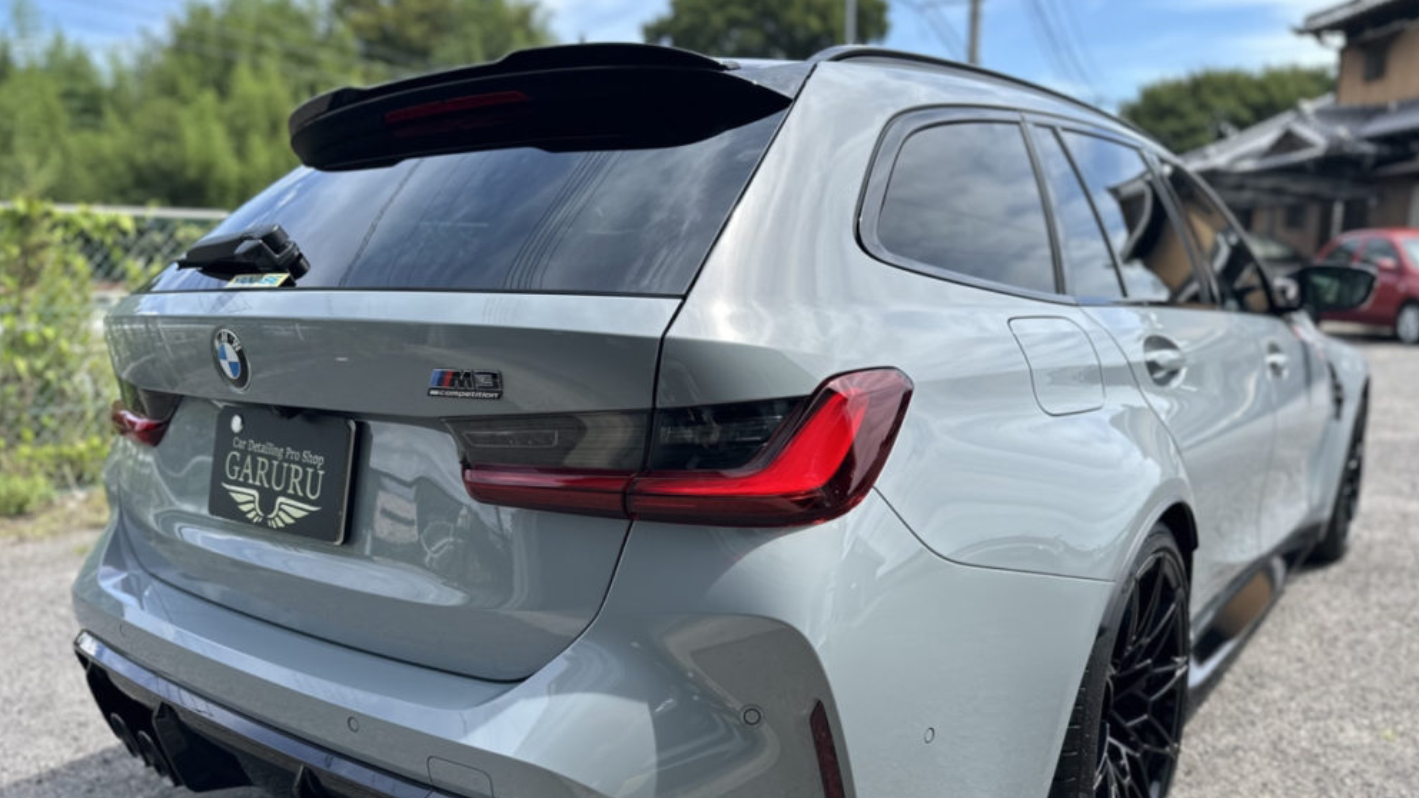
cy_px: 495
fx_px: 1016
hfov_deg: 69.9
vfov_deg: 42.6
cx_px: 711
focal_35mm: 27
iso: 80
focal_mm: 6.86
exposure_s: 1/2110
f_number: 1.78
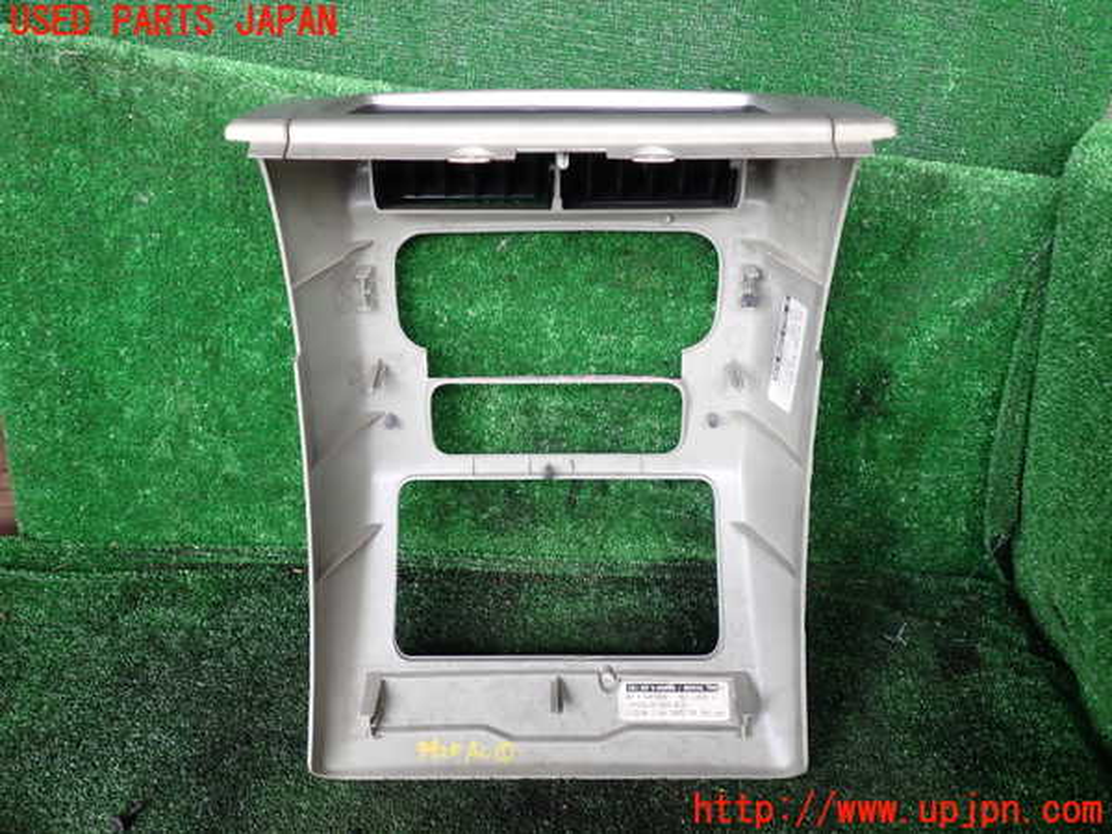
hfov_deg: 60.0
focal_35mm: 30
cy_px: 417
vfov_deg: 46.8
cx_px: 556
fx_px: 964
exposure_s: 1/60
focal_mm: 5.4
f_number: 2.3
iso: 125
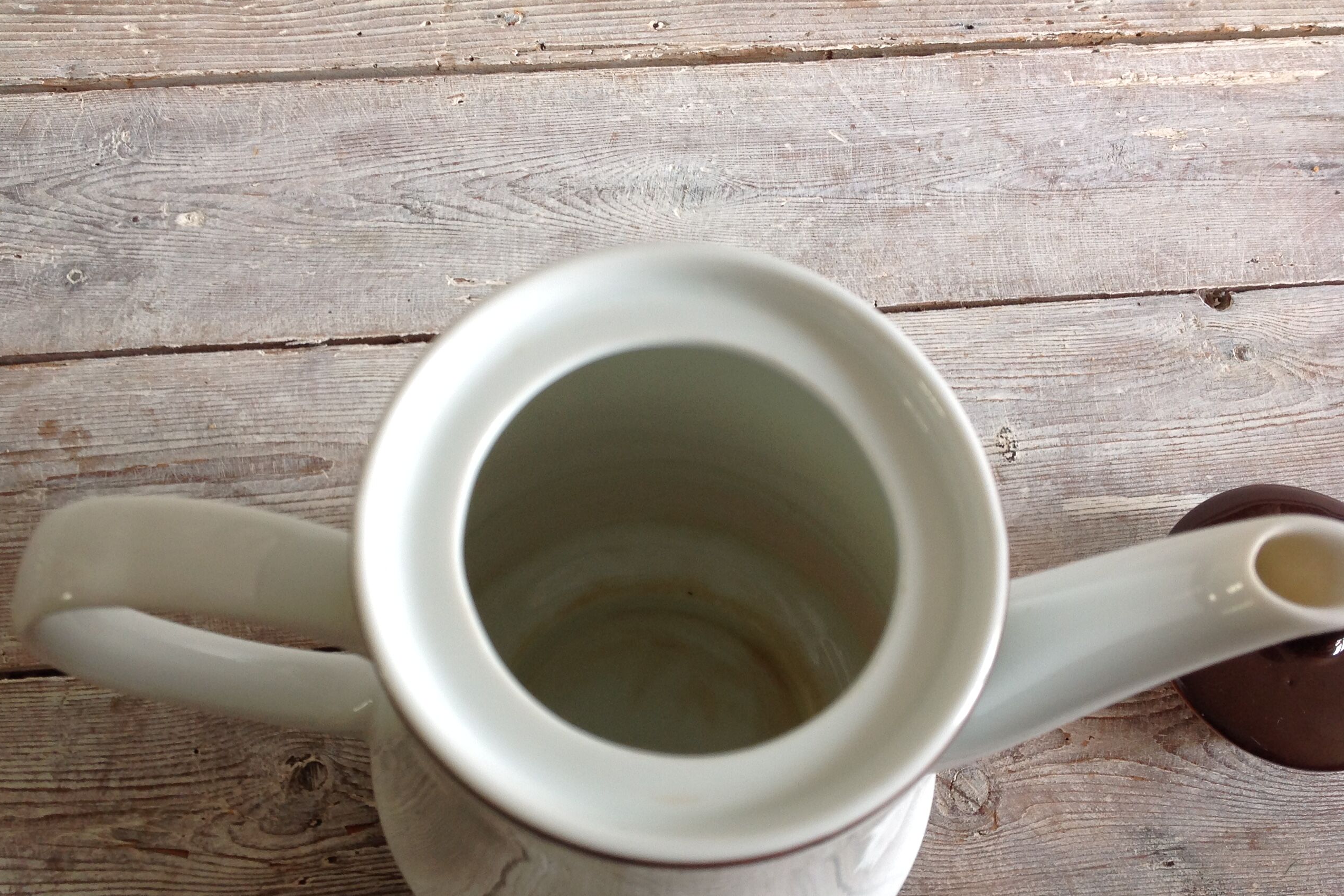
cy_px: 508
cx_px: 664
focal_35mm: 37
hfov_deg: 51.9
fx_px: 1381
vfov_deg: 35.9
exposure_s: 1/24
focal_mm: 4.28
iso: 50
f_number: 2.4
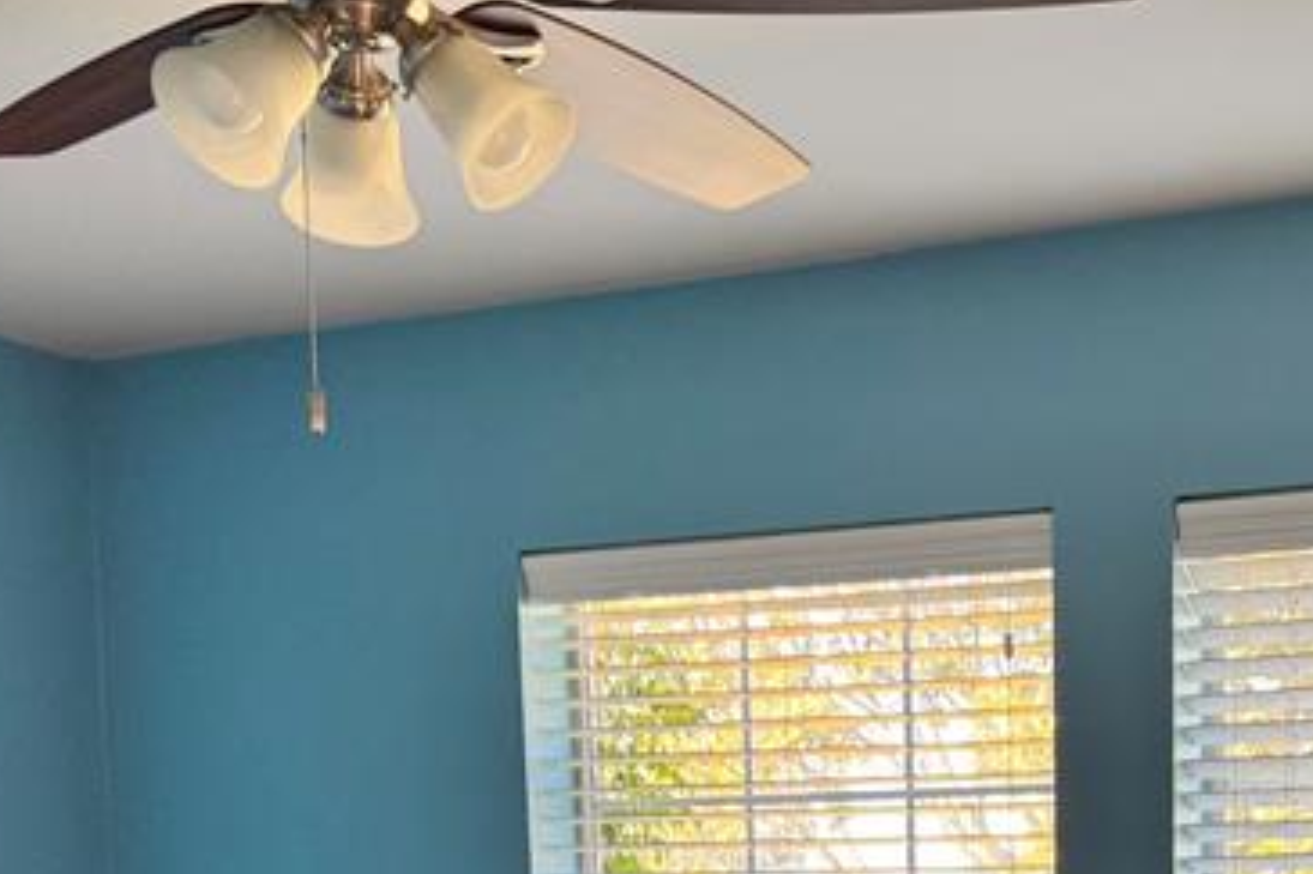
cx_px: 1097
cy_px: 1313
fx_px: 2552
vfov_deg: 17.5
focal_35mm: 70
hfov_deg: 28.1
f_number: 1.78
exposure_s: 1/121
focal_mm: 6.76
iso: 125
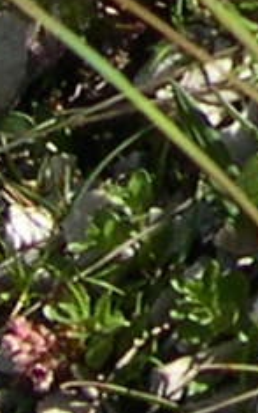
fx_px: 3598
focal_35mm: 320
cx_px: 687
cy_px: -355
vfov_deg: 6.4
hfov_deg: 4.0
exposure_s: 1/129
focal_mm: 8
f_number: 7.6
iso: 100
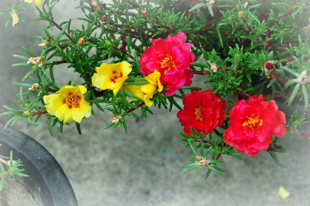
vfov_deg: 4.6
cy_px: 103
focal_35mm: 300
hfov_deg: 6.9
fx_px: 2580
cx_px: 155
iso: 200
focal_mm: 200
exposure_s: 1/400
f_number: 8
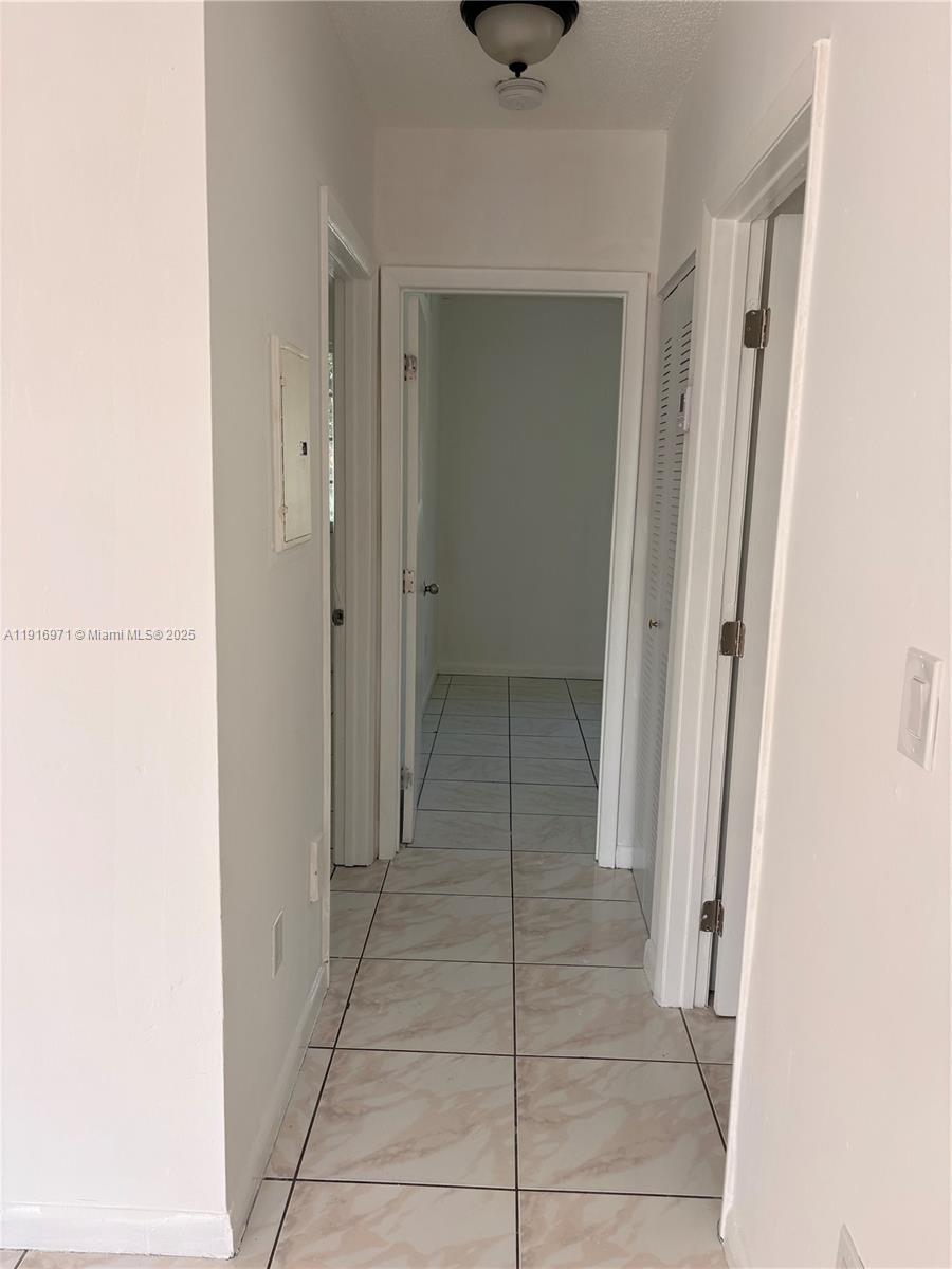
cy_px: 634
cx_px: 476
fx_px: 953
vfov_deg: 67.3
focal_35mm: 26
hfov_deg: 53.1
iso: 32
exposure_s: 1/158
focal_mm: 5.96
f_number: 1.6
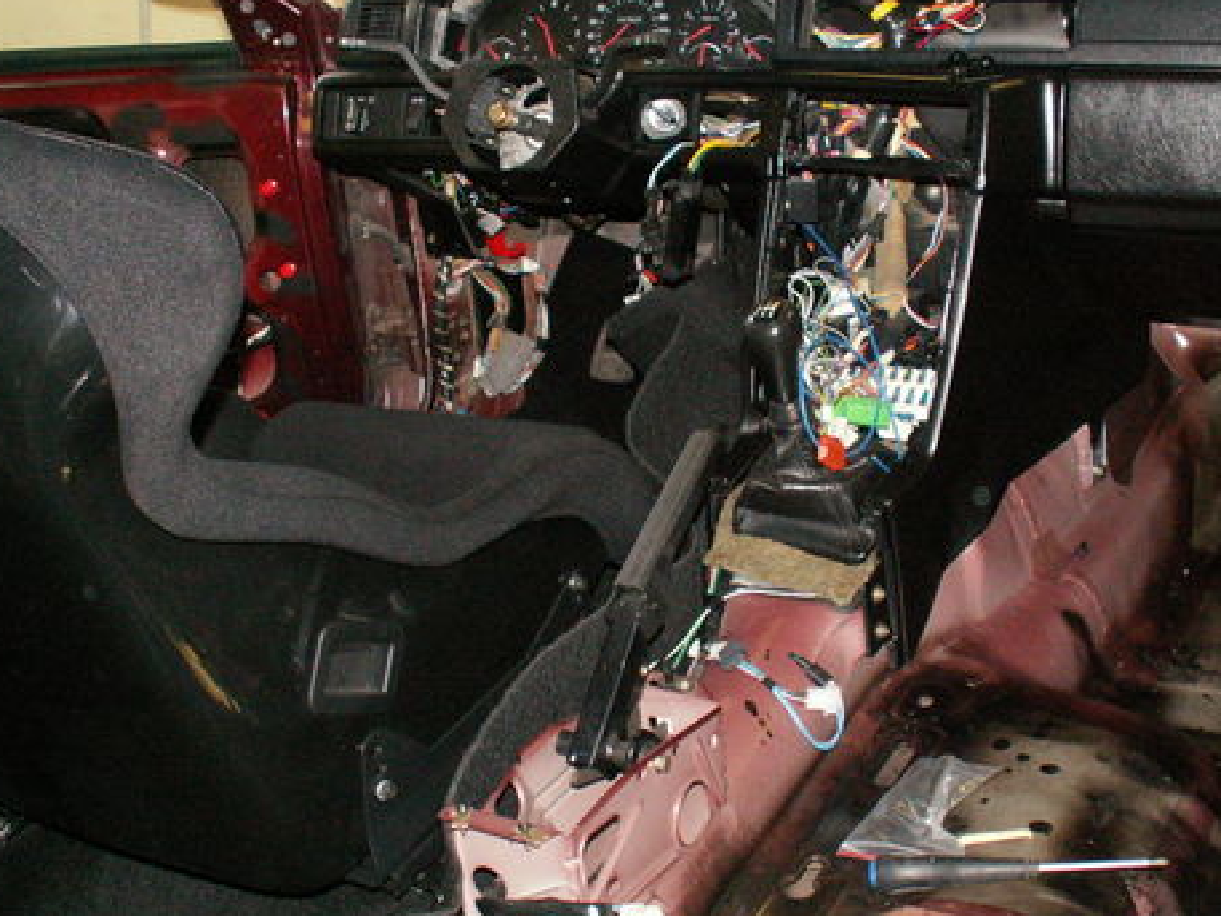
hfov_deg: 38.8
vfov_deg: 29.7
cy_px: 478
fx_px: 1729
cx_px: 687
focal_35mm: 49
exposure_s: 1/40
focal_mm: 5.86
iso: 160
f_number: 2.8
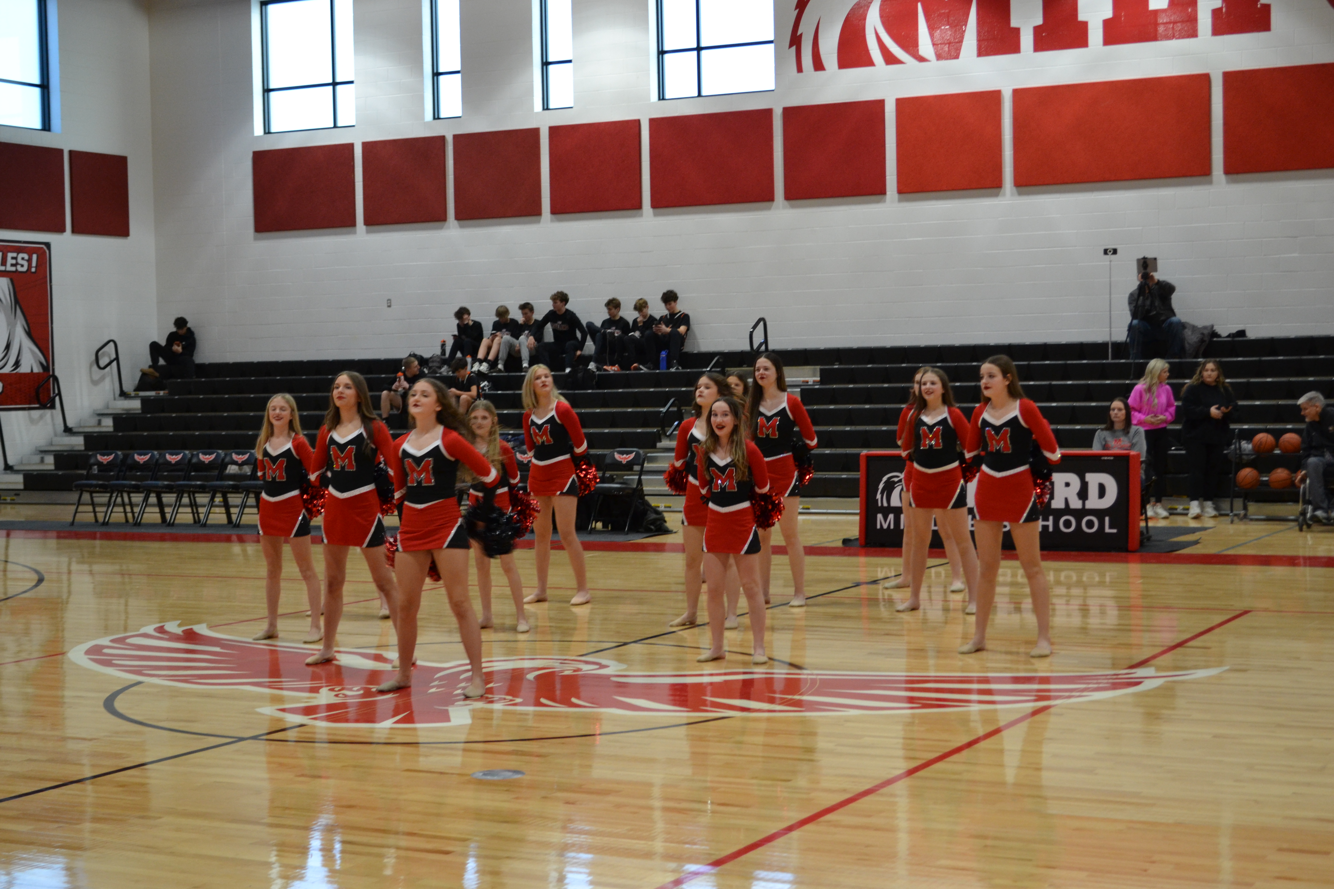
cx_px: 667
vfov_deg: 23.8
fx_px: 2112
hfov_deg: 35.1
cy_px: 444
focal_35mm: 57
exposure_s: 1/60
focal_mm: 38
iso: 900
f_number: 5
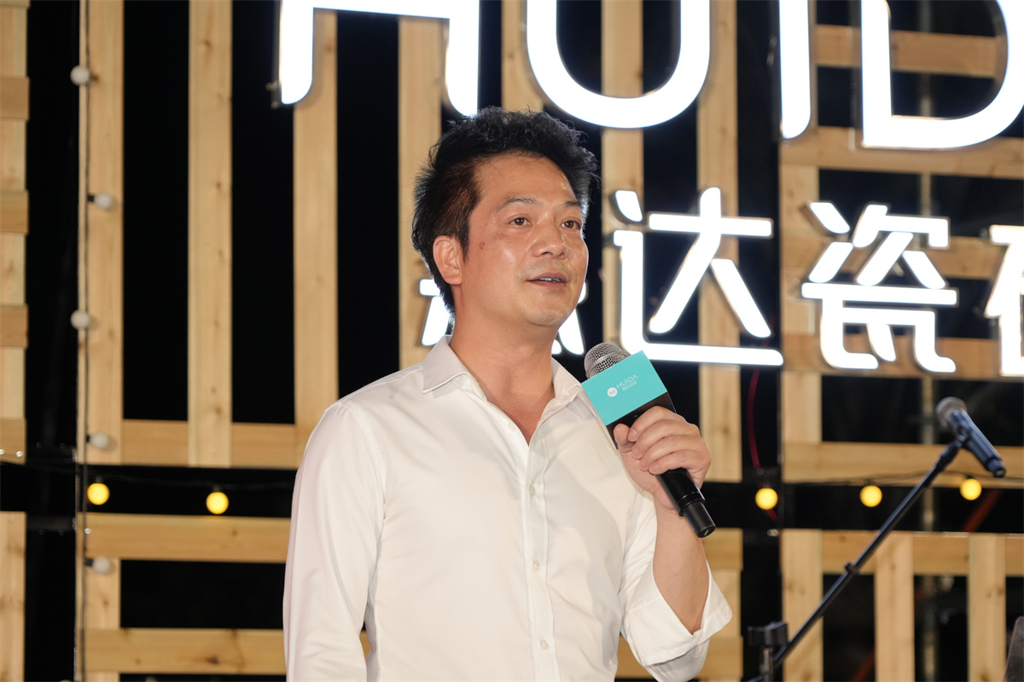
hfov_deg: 16.0
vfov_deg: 10.7
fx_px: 3641
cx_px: 512
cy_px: 341
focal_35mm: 128
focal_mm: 128
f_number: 6.3
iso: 1600
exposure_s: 1/160
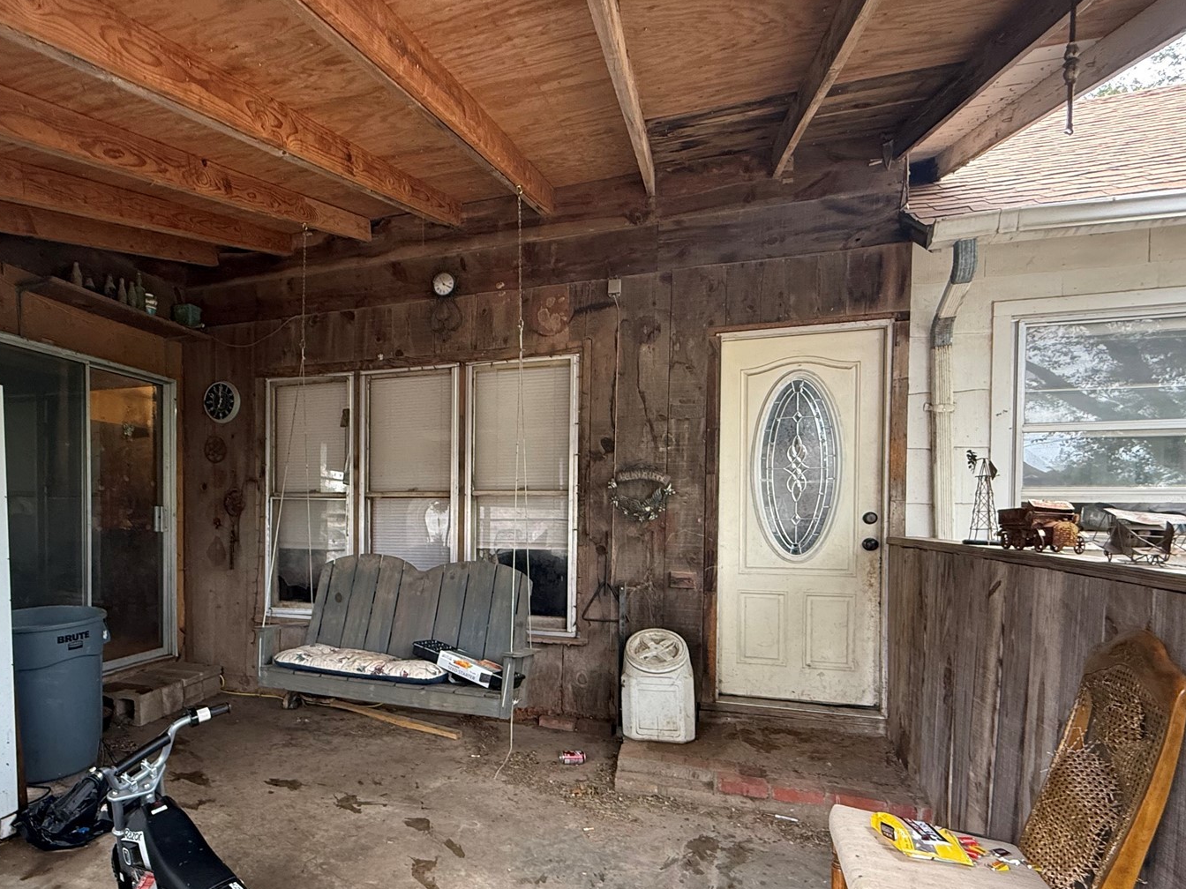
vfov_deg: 65.4
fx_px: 685
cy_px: 532
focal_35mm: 20
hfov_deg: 80.1
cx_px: 439
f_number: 2.2
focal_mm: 2.22
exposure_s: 1/99
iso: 250
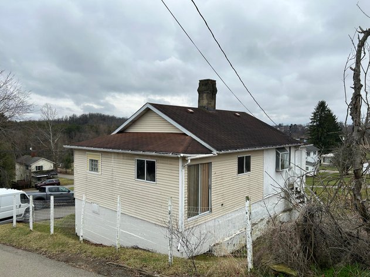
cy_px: 138
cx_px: 185
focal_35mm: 26
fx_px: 278
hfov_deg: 67.3
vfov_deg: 53.0
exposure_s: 1/3165
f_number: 1.5
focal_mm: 5.7
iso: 50
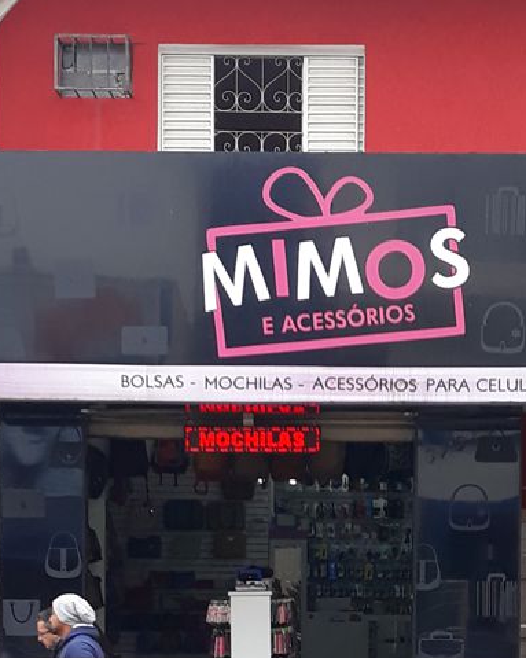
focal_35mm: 52
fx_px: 1012
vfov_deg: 33.3
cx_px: 337
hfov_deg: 29.0
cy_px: 638
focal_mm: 3.71
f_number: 1.7
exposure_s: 1/287
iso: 40
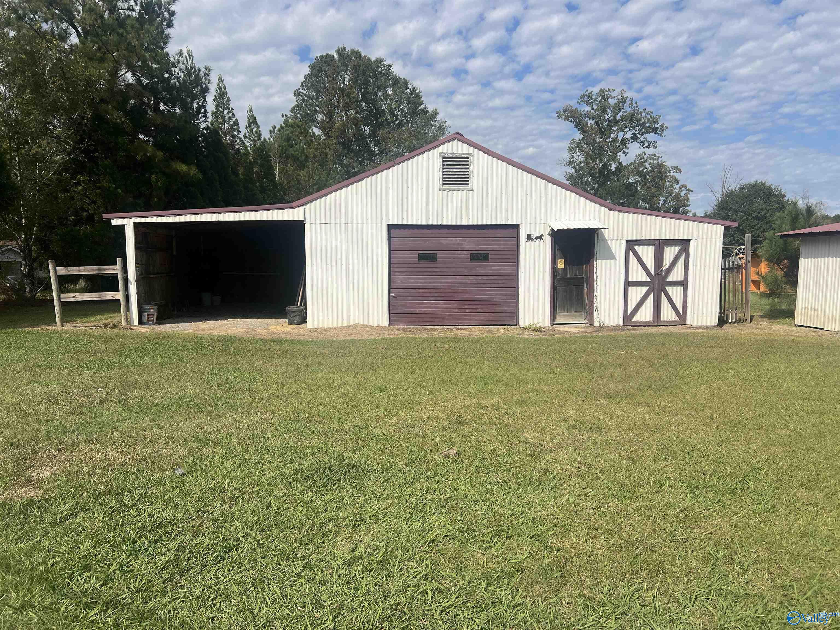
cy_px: 315
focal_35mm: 26
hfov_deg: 67.3
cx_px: 420
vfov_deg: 53.1
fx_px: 631
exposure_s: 1/6579
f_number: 1.5
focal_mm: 5.7
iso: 50
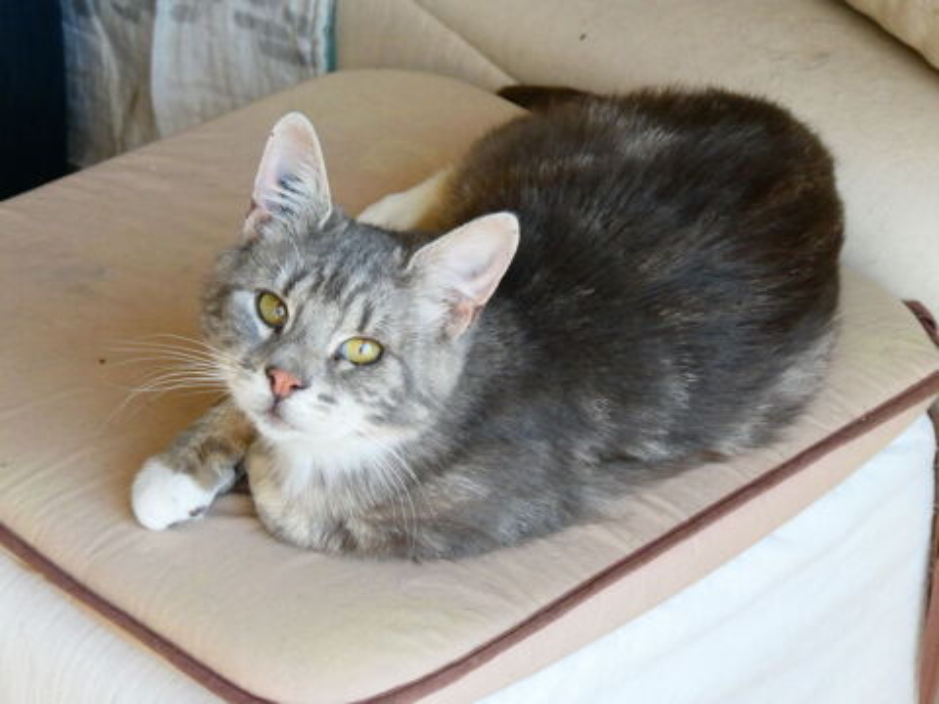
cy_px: 352
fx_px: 2875
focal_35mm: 106
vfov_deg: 14.0
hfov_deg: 18.5
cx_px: 470
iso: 400
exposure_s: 1/80
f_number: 5.1
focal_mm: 19
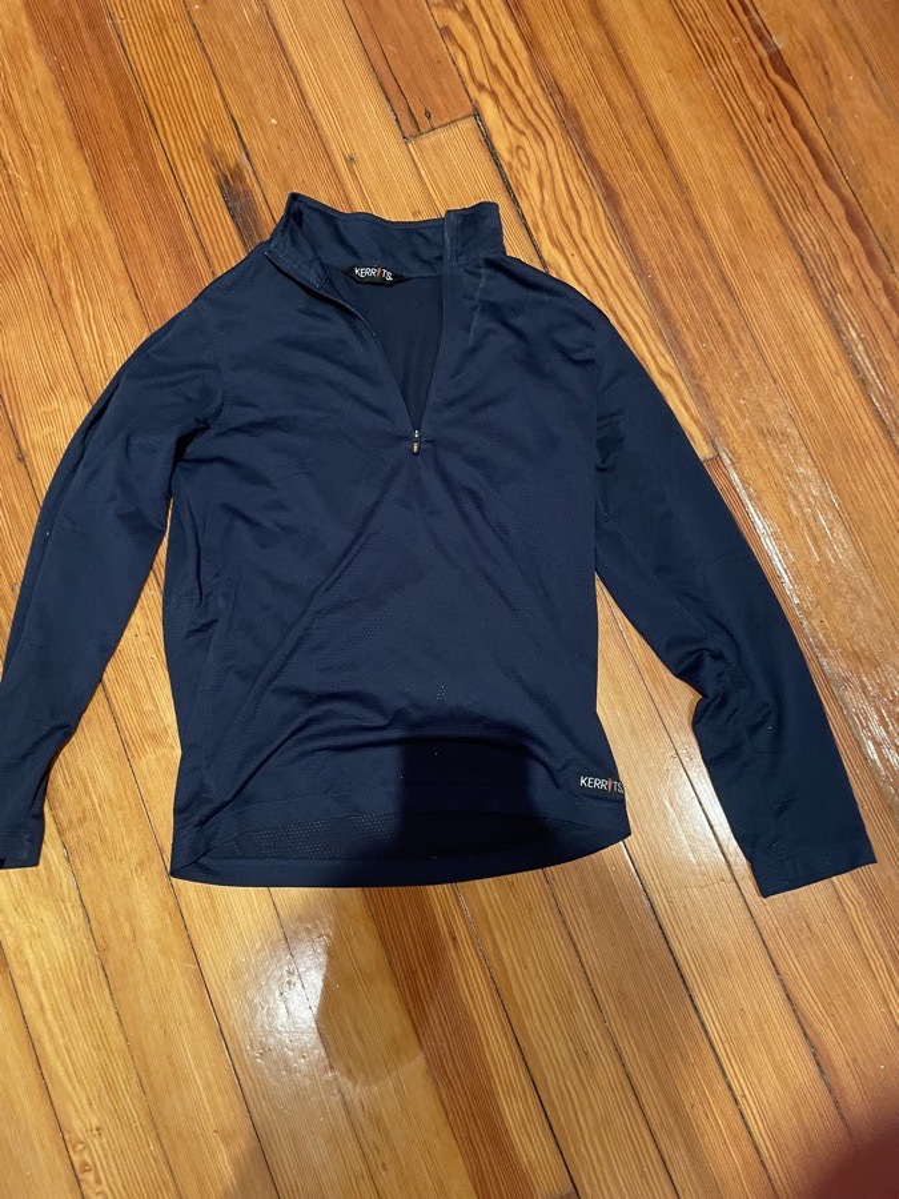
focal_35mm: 26
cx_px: 450
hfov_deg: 53.1
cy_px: 600
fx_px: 900
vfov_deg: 67.3
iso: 500
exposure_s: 1/30
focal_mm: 4.2
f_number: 1.6
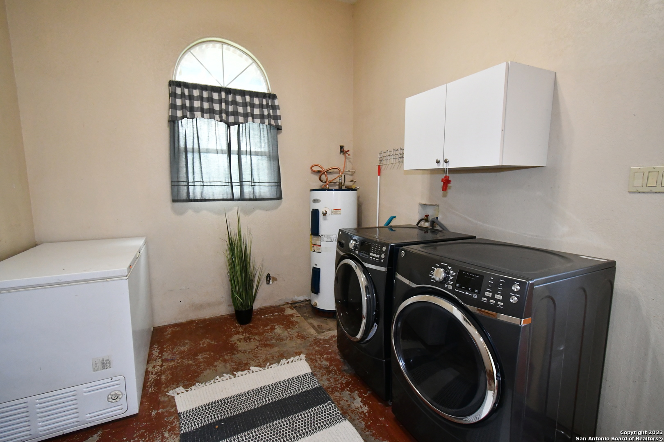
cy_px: 221
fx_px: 277
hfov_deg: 100.4
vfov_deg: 77.3
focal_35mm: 15
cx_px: 332
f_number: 6.3
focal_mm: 10
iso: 4000
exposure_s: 1/50
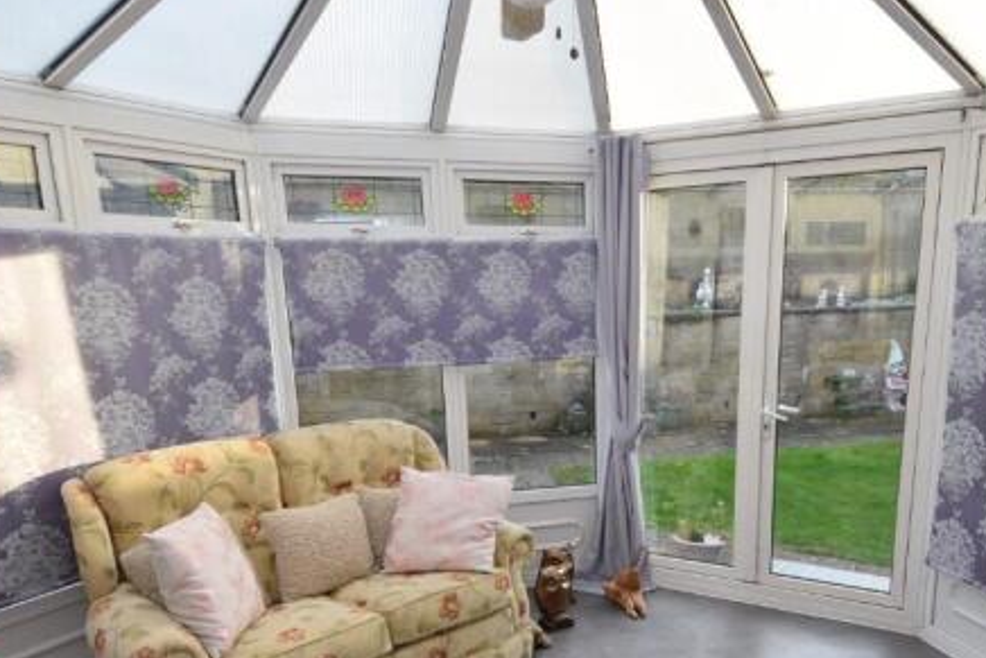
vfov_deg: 46.7
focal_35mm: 27
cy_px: 471
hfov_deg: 67.0
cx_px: 563
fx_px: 740
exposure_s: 1/160
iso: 400
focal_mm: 12
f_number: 6.3
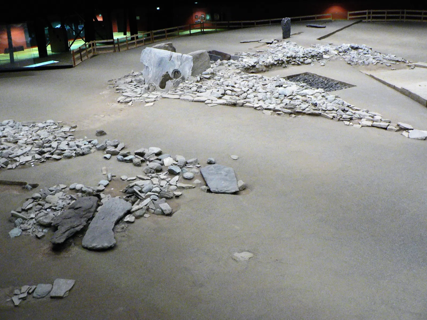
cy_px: 160
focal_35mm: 36
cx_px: 214
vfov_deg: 39.7
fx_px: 444
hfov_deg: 51.4
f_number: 2.8
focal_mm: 6
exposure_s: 1/4
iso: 200
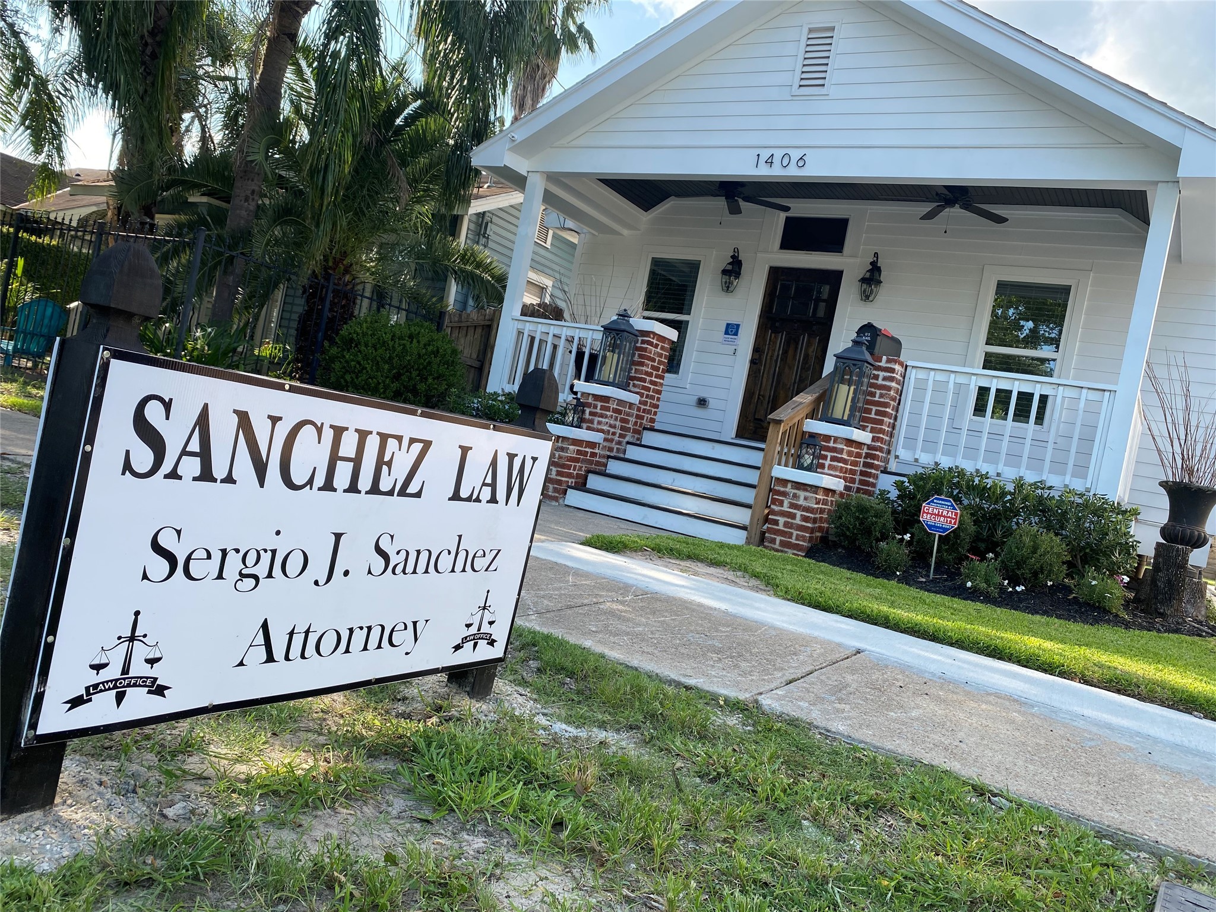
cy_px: 456
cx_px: 608
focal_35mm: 26
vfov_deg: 53.1
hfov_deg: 67.3
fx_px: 913
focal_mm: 4.25
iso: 32
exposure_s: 1/724
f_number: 1.8
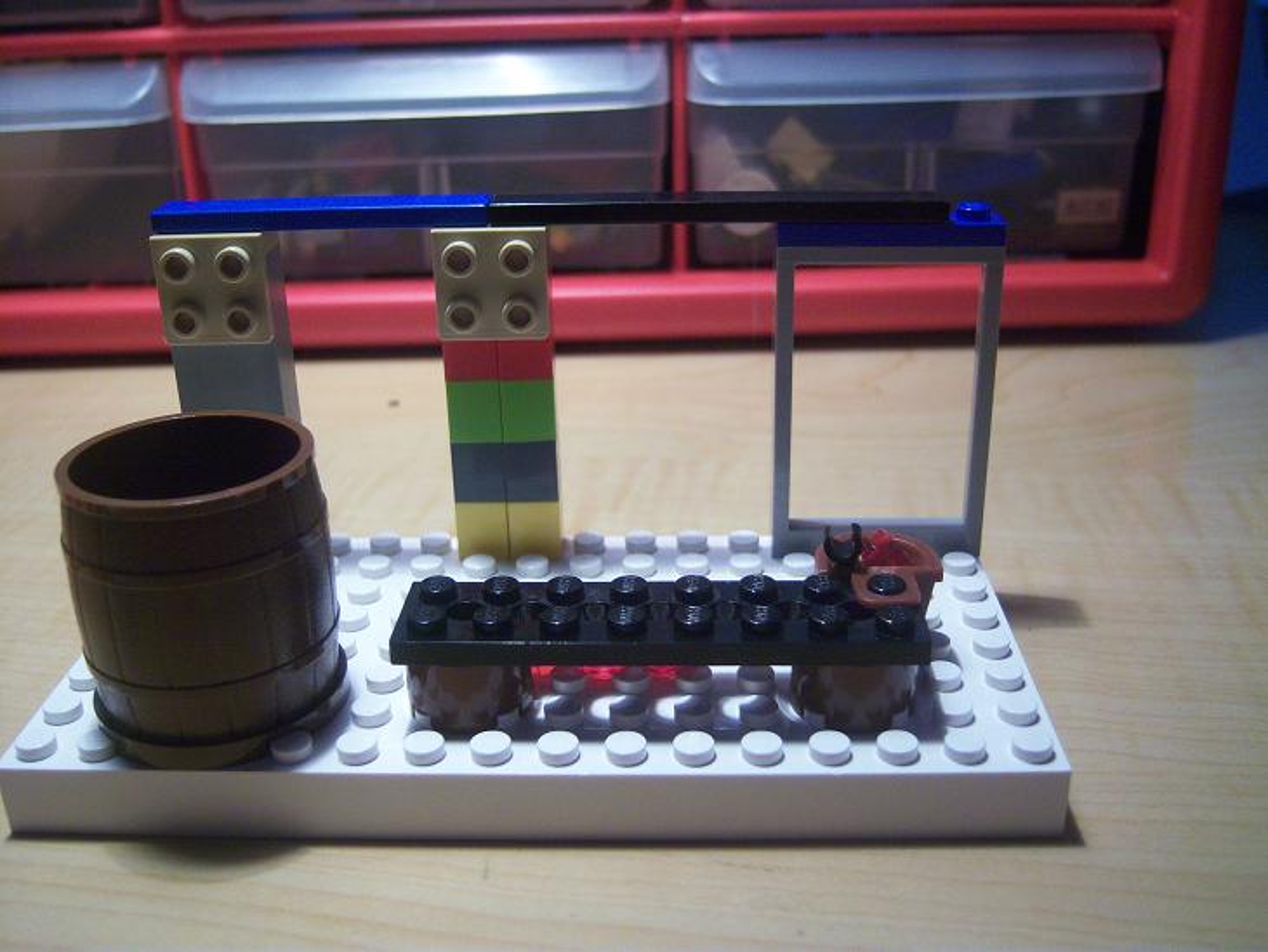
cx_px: 634
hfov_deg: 51.3
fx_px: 1319
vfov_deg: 39.7
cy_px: 476
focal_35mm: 36
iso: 160
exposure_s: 1/60
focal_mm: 7.5
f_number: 2.8
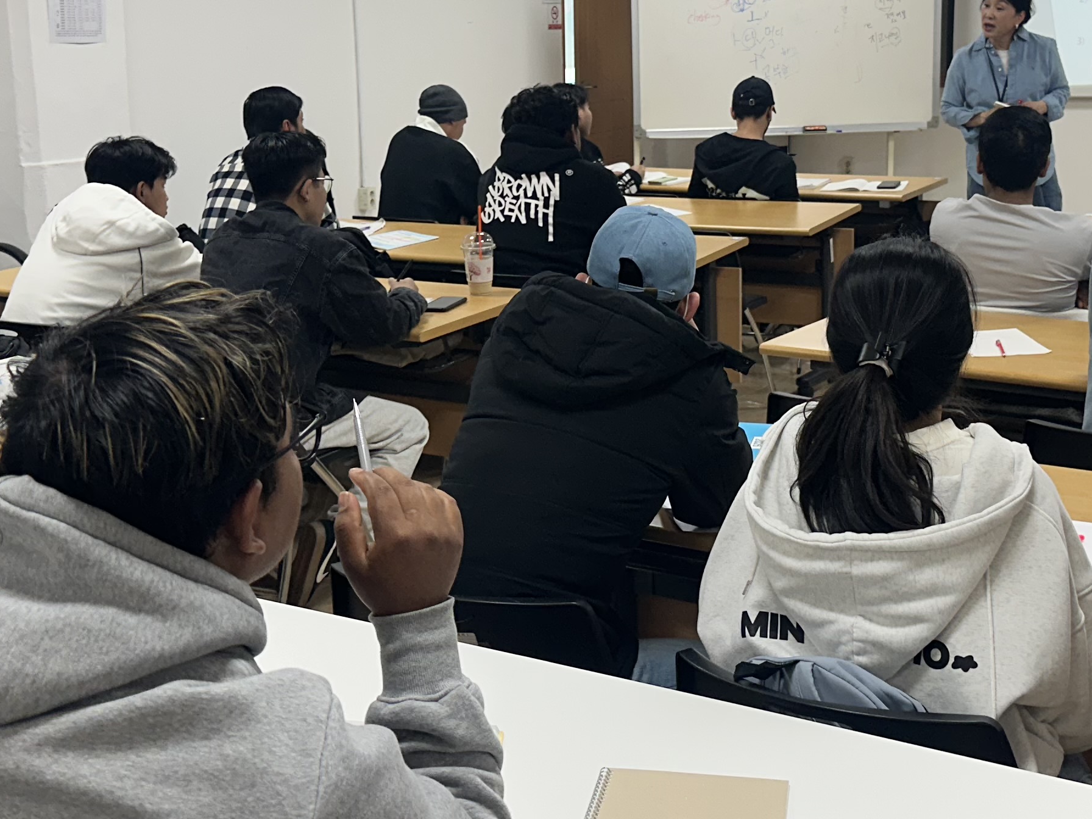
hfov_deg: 35.5
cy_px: 317
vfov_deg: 27.0
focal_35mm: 54
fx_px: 1703
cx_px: 610
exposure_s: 1/120
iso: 125
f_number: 1.78
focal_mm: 6.86
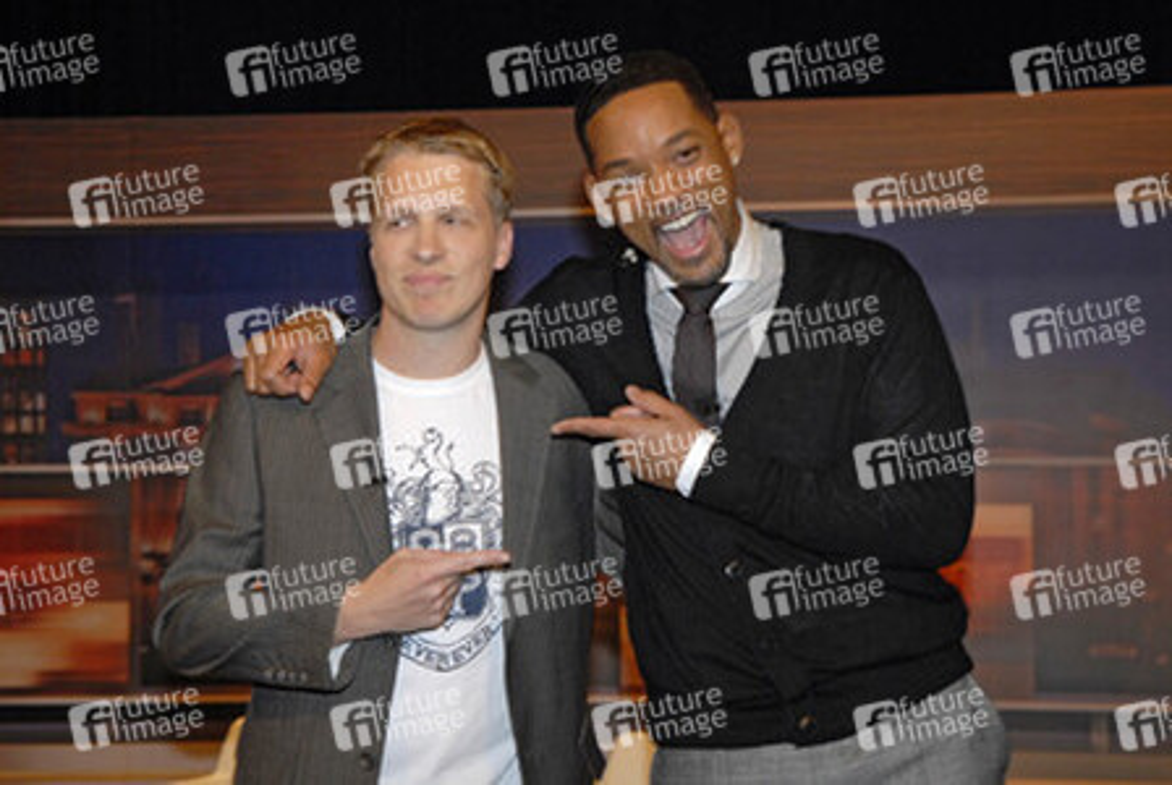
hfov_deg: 33.4
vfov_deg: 22.7
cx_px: 586
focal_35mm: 60
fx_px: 1956
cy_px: 392
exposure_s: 1/125
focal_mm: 40
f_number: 5.6
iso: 800
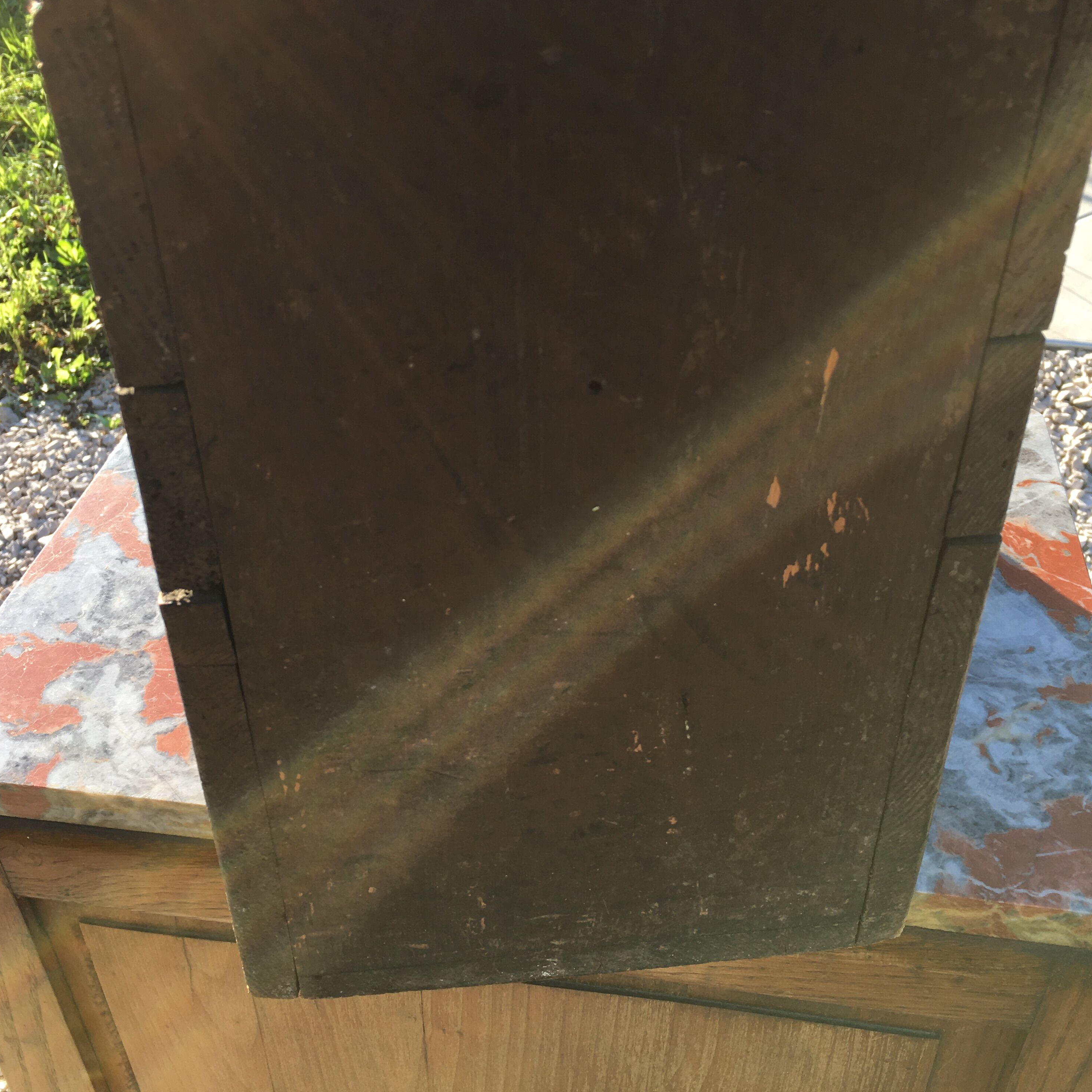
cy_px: 454
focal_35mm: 35
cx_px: 539
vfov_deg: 47.0
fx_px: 1249
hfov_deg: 47.2
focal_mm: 4.15
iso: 25
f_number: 2.2
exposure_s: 1/286
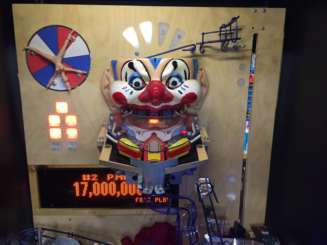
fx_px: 274
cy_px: 122
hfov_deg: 61.7
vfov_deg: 48.2
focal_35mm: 29
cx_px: 164
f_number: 2.2
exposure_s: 1/30
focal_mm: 4.15
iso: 160
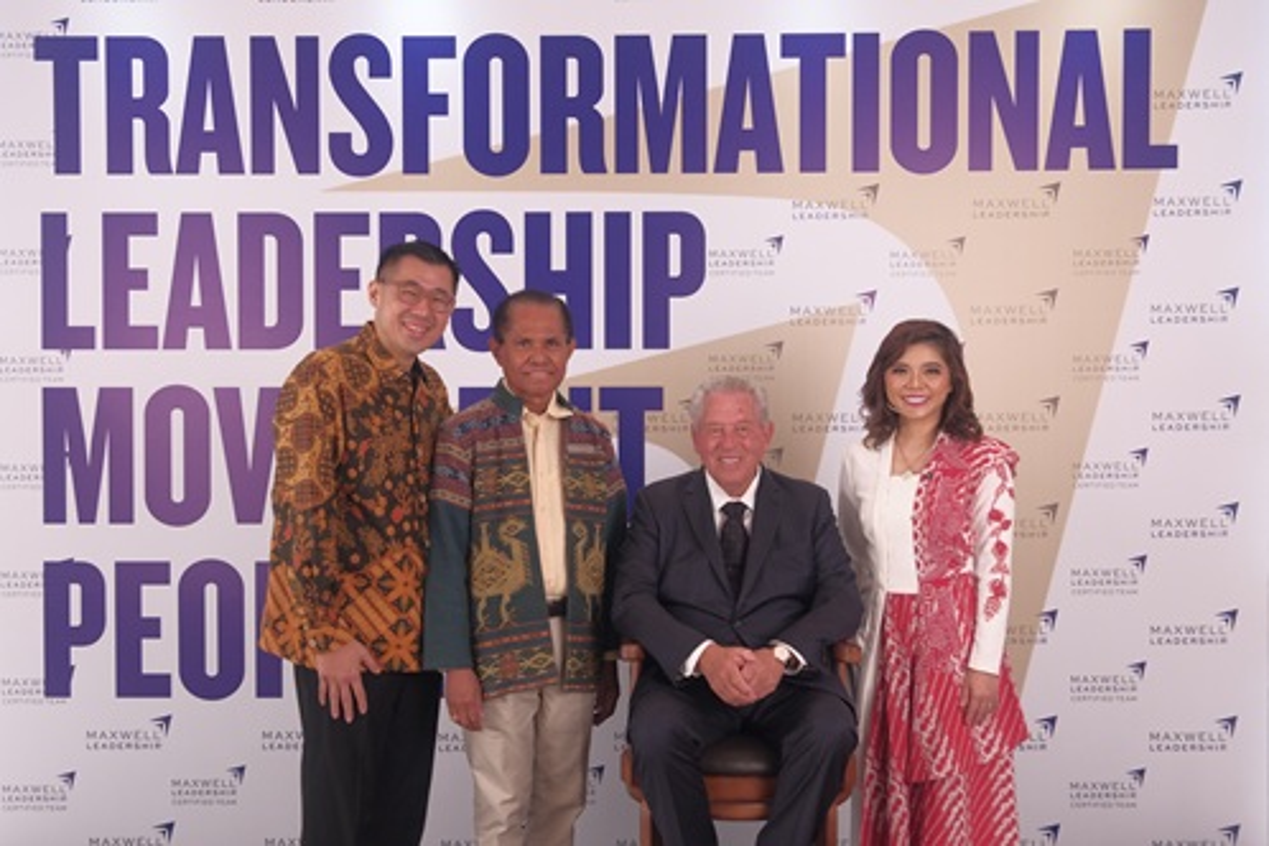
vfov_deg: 34.2
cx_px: 634
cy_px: 423
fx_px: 1375
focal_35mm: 39
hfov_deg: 49.6
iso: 1000
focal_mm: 25.7
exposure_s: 1/250
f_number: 4
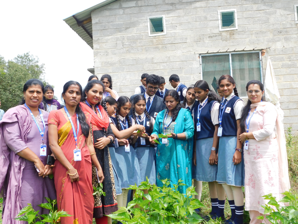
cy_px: 112
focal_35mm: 40
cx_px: 149
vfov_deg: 36.0
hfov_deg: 46.8
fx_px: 344
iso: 125
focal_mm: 7.1
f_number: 3.6
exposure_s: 1/500
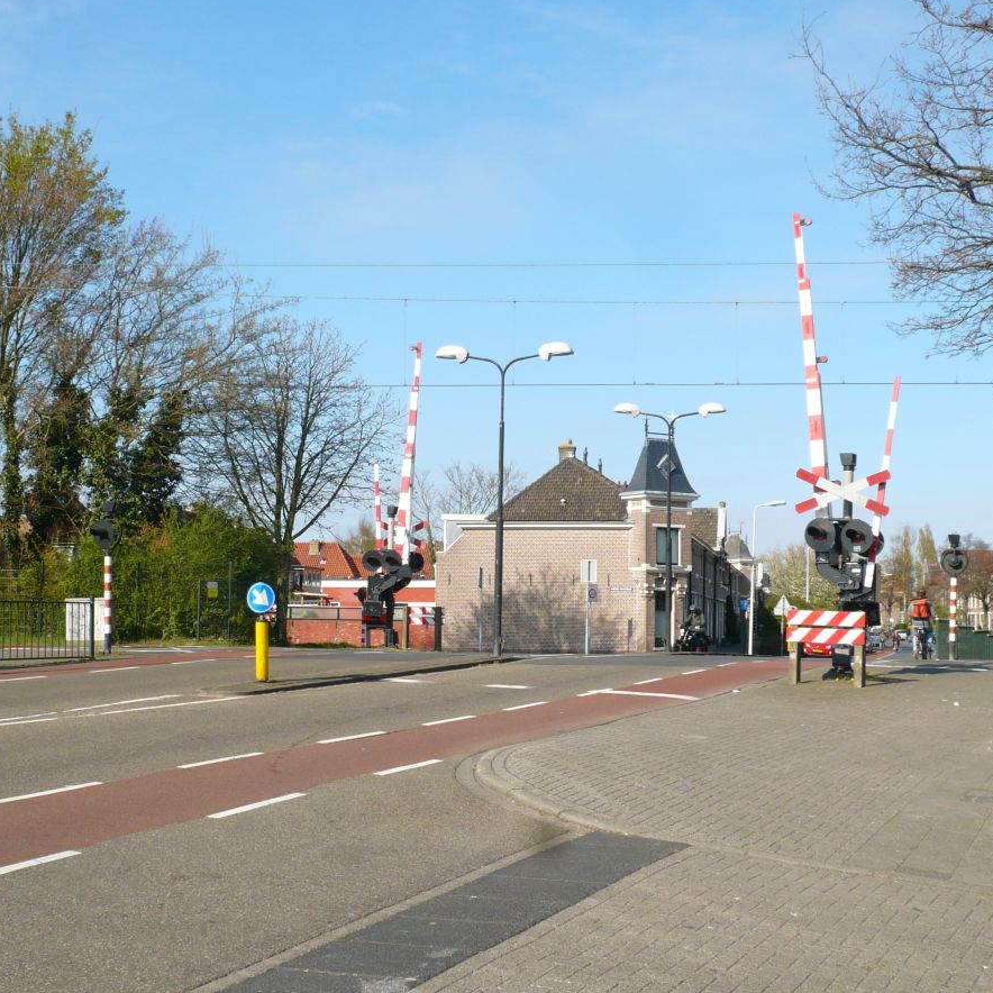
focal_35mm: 42
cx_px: 480
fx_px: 1363
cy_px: 493
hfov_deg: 40.0
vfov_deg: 40.0
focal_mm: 5.8
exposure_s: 1/200
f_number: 8
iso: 100
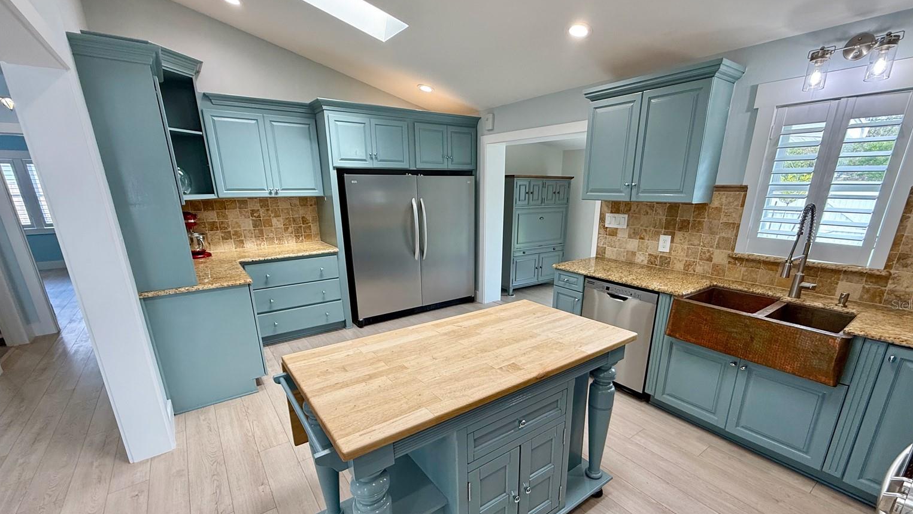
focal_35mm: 16
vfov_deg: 66.5
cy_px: 304
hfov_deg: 99.3
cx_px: 469
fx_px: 387
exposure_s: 1/120
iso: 125
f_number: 2.2
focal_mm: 2.22
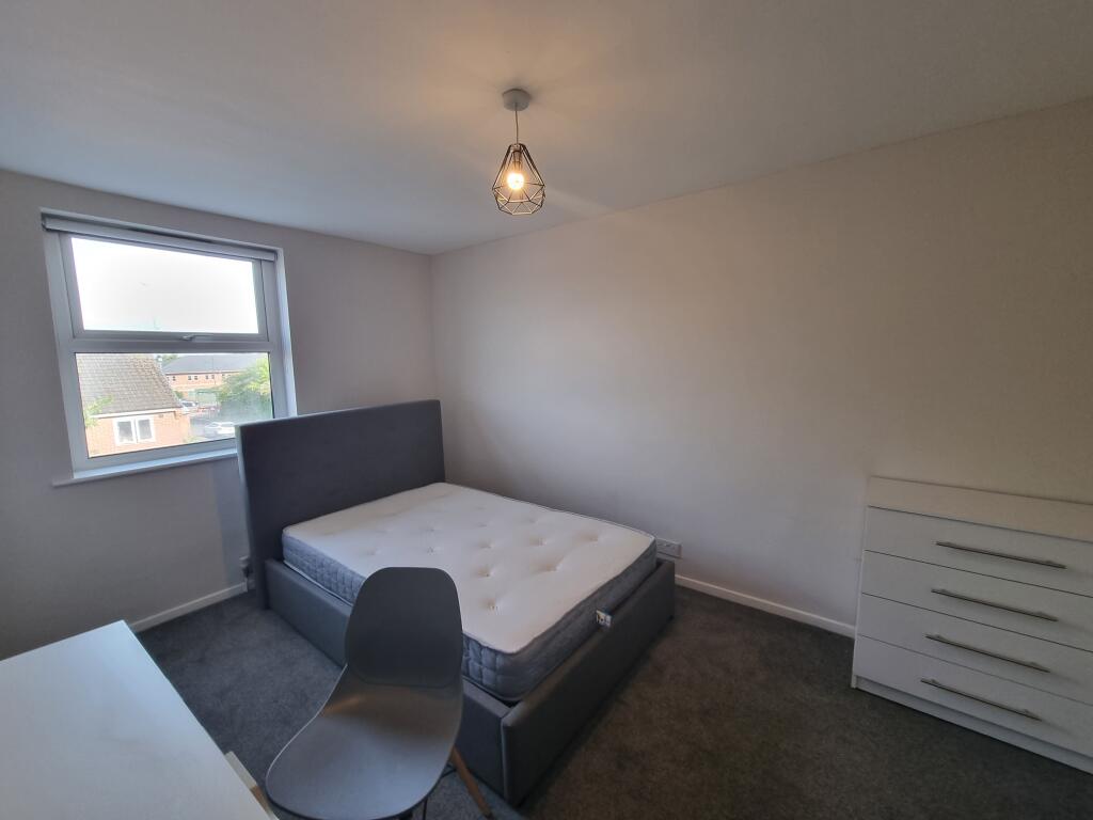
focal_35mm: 13
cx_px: 546
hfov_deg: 106.2
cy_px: 410
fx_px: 410
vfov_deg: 89.9
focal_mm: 2.2
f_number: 2.2
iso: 64
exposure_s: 1/50
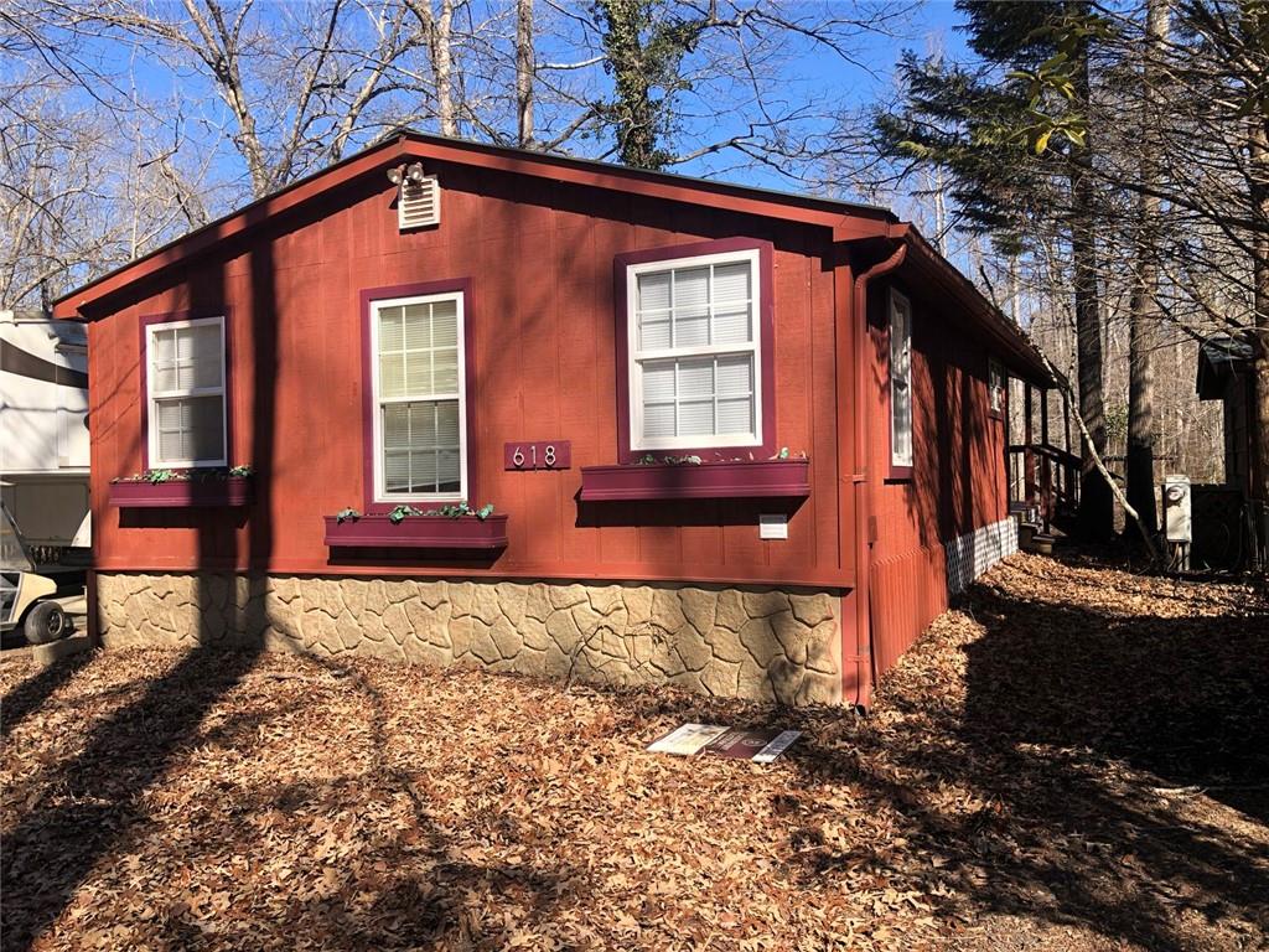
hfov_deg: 63.4
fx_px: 1026
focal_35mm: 28
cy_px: 476
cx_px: 634
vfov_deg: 49.7
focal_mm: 3.99
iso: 20
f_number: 1.8
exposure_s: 1/1021
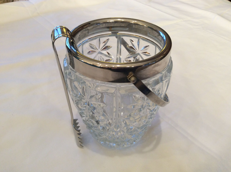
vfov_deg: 44.1
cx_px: 116
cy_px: 86
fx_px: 213
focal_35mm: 32
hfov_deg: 56.9
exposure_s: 1/25
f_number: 2.4
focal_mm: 3.3
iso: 50
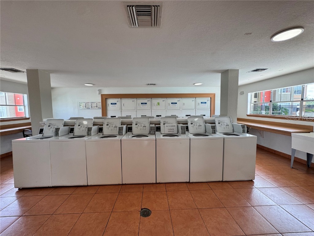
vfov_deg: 85.7
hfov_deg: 102.1
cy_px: 118
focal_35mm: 14
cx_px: 157
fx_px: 127
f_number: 2.2
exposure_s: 1/120
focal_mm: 2.22
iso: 50
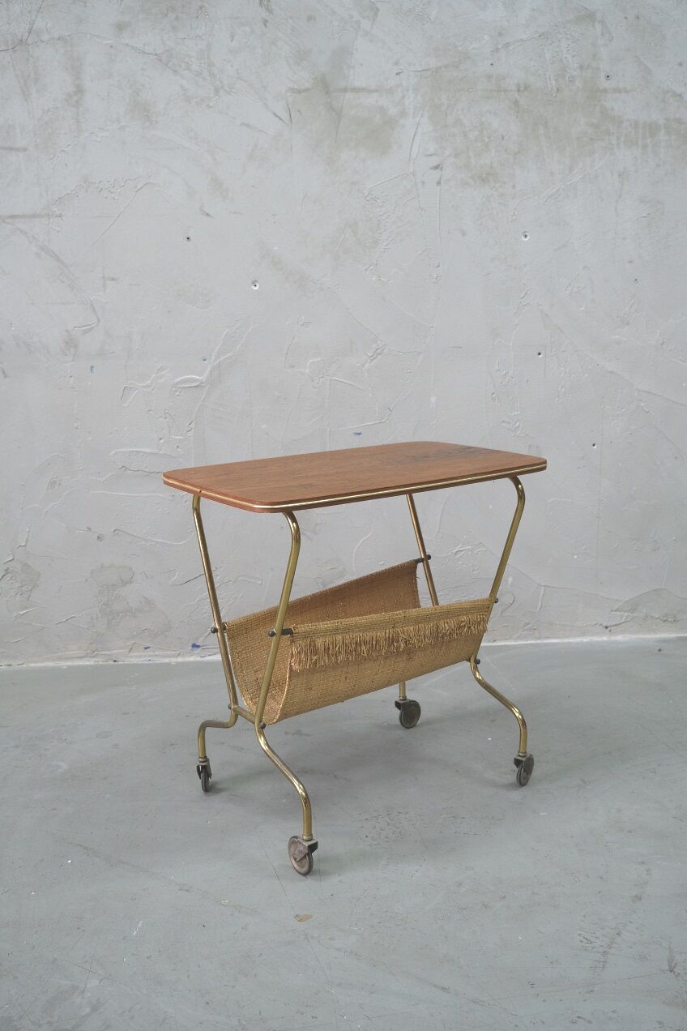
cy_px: 516
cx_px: 344
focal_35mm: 30
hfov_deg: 43.6
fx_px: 859
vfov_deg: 61.9
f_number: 4
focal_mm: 20.2
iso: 1000
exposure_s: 1/28
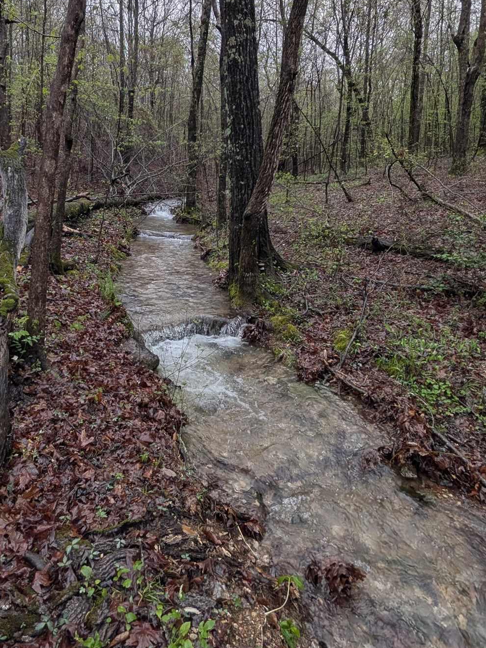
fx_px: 393
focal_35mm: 21
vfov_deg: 77.6
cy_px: 244
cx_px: 205
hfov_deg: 63.1
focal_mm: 2.02
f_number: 1.7
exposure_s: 1/665
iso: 48
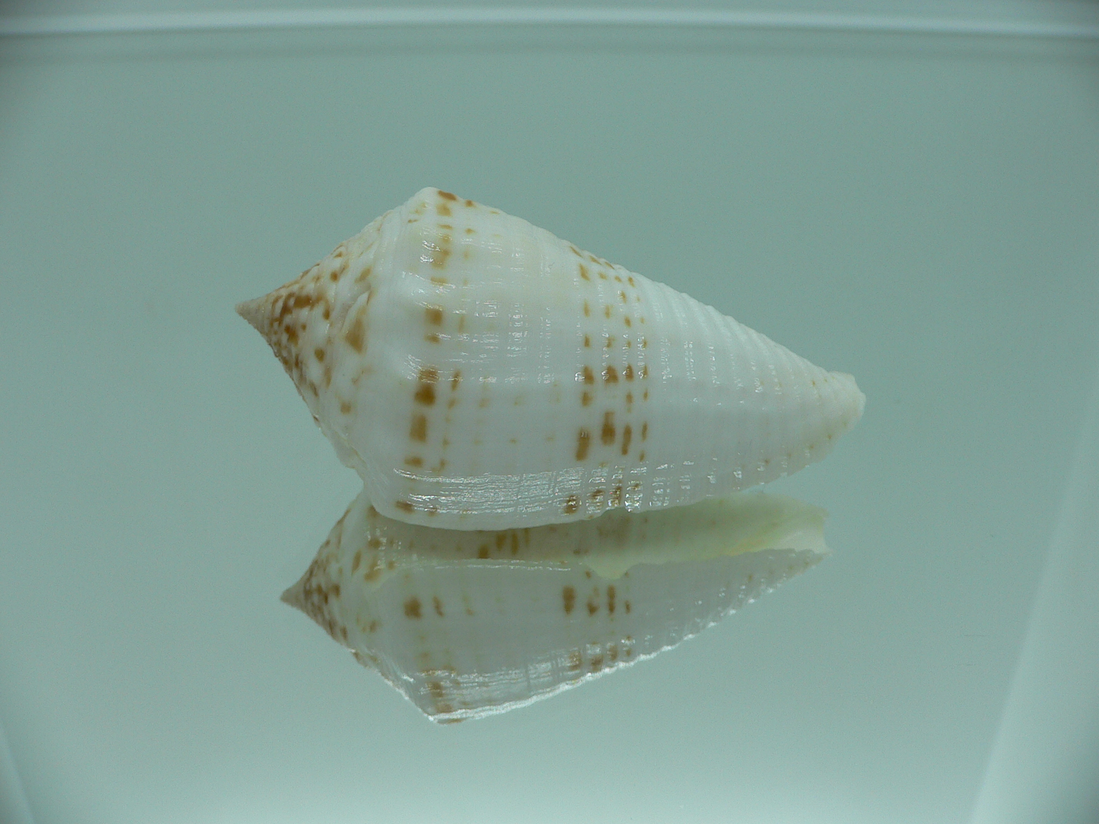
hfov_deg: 52.6
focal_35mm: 35
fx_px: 1111
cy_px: 412
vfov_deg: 40.7
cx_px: 550
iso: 80
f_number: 2.8
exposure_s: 1/80
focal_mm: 4.6
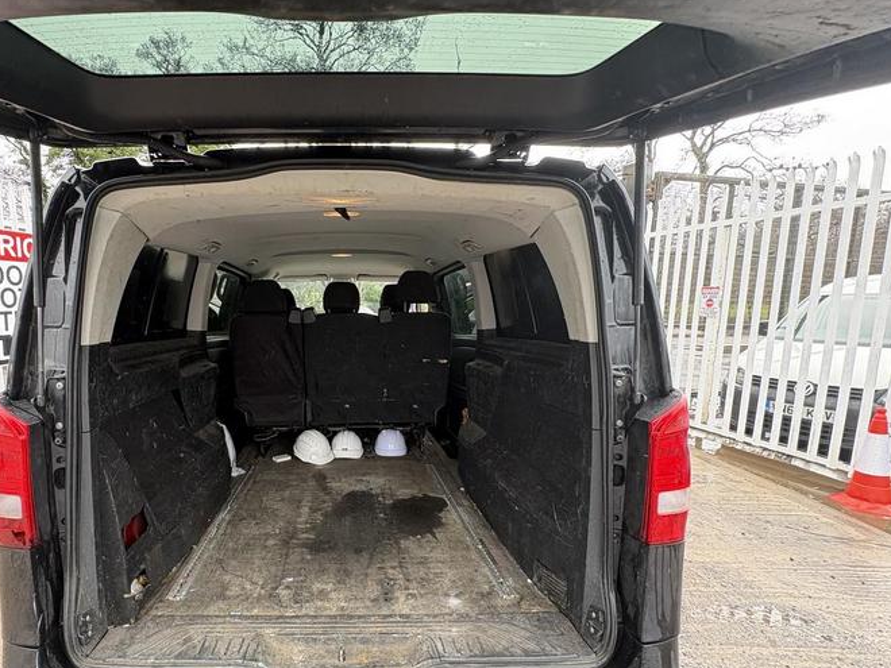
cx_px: 346
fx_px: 489
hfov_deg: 83.4
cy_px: 372
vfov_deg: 68.5
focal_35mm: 19
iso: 125
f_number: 2.2
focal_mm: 2.22
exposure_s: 1/107
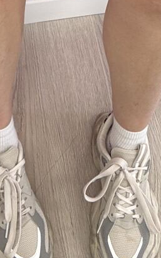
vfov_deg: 20.1
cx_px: 97
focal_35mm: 89
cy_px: -130
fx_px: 625
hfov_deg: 14.7
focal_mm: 2.69
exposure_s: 1/50
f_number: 1.9
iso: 64
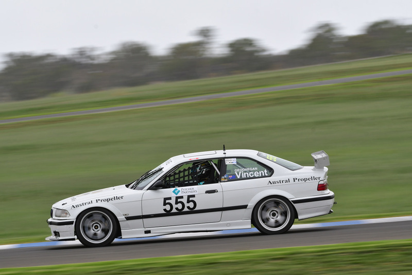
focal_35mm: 390
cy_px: 138
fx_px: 4465
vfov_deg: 3.5
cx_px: 206
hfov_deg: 5.3
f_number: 10
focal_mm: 260
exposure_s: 1/160
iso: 160
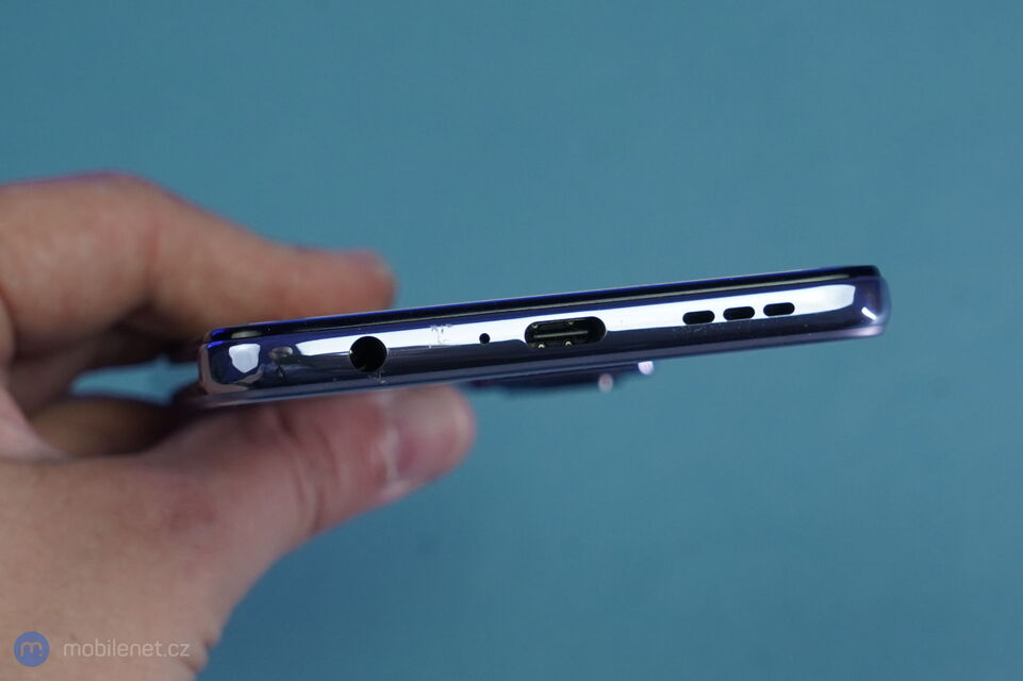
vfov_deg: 27.0
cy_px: 340
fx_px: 1420
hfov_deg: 39.6
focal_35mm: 50
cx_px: 512
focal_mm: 50
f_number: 8
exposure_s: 1/160
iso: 1000
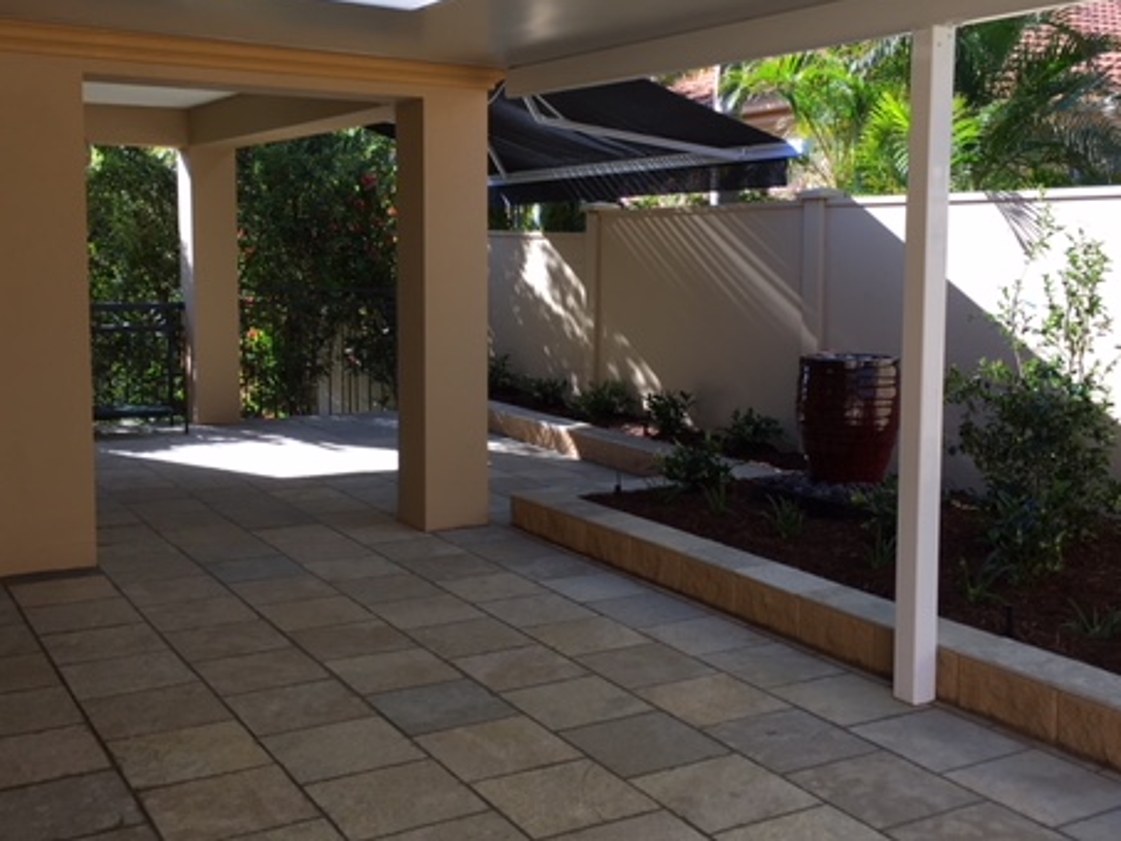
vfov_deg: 35.1
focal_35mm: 41
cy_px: 366
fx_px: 1328
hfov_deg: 45.7
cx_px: 586
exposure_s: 1/273
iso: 25
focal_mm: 4.15
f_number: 2.2
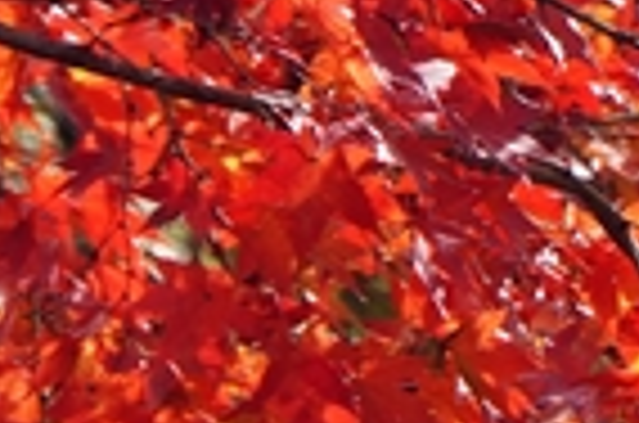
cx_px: 1364
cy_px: 14
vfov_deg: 1.0
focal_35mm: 1342
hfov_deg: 1.5
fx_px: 23769
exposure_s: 1/320
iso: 400
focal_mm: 158.8
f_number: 10
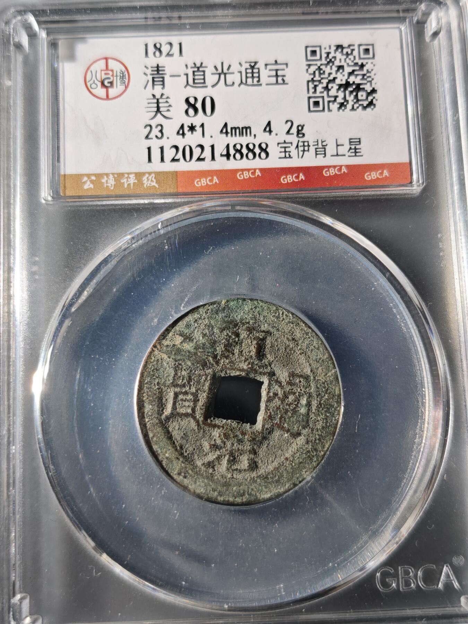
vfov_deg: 38.2
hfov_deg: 29.1
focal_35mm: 50
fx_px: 901
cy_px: 312
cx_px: 234
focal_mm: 5.85
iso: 50
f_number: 1.63
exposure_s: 1/162
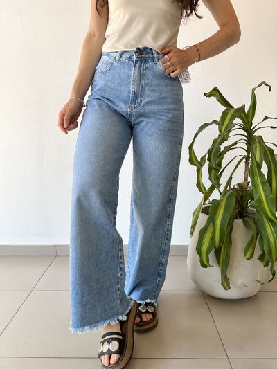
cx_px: 138
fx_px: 277
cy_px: 184
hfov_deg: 53.1
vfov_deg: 67.3
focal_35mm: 26
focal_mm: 5.7
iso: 64
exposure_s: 1/121
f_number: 1.5
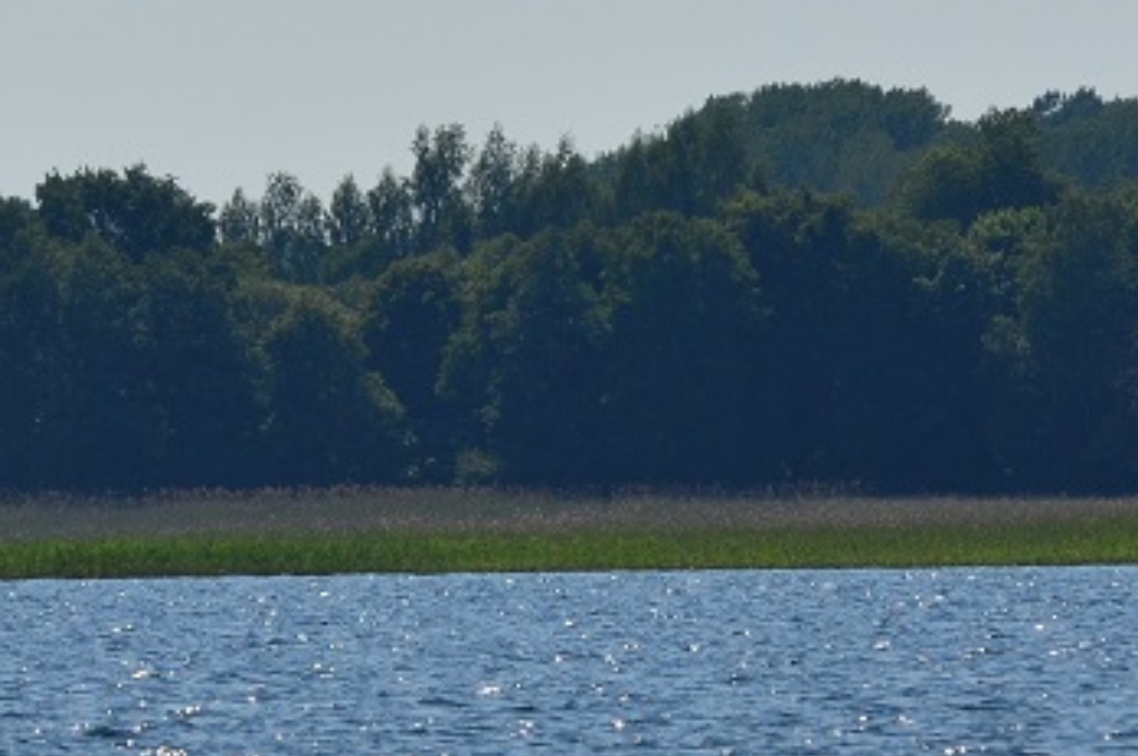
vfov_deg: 1.7
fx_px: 25141
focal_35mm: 796
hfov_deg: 2.6
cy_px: 412
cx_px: 566
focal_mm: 185
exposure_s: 1/8000
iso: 400
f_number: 5
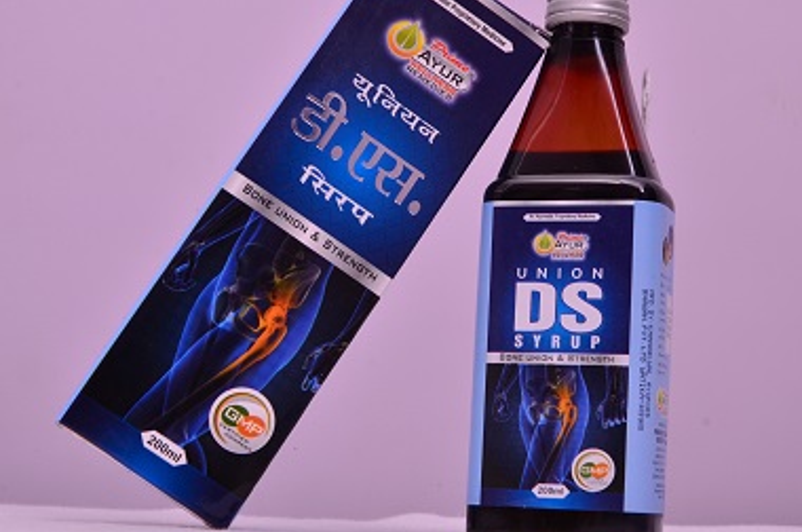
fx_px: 1949
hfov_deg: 23.2
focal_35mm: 88
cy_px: 235
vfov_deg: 15.5
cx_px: 453
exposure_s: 1/250
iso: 125
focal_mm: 45
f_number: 16
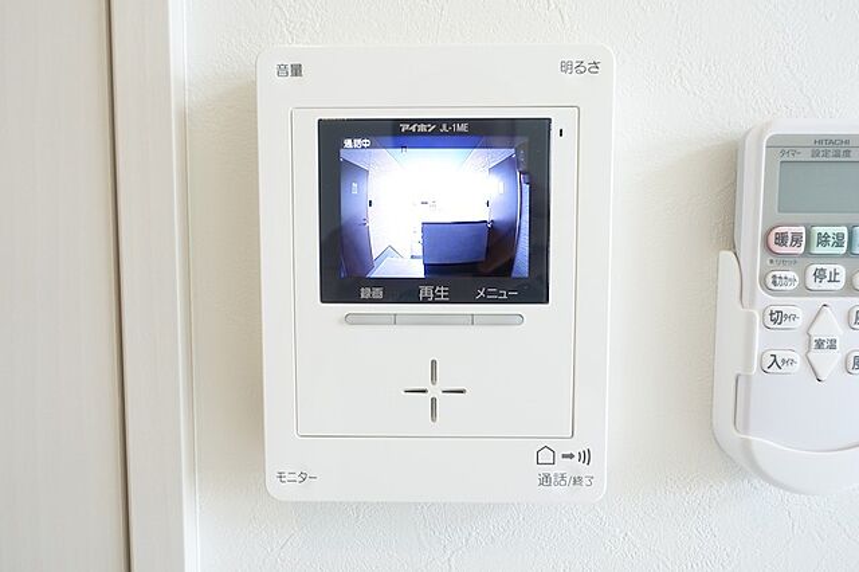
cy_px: 286
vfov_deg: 53.1
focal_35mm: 24
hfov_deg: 73.8
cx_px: 430
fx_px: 572
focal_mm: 8.8
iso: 125
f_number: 2.8
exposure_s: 1/30
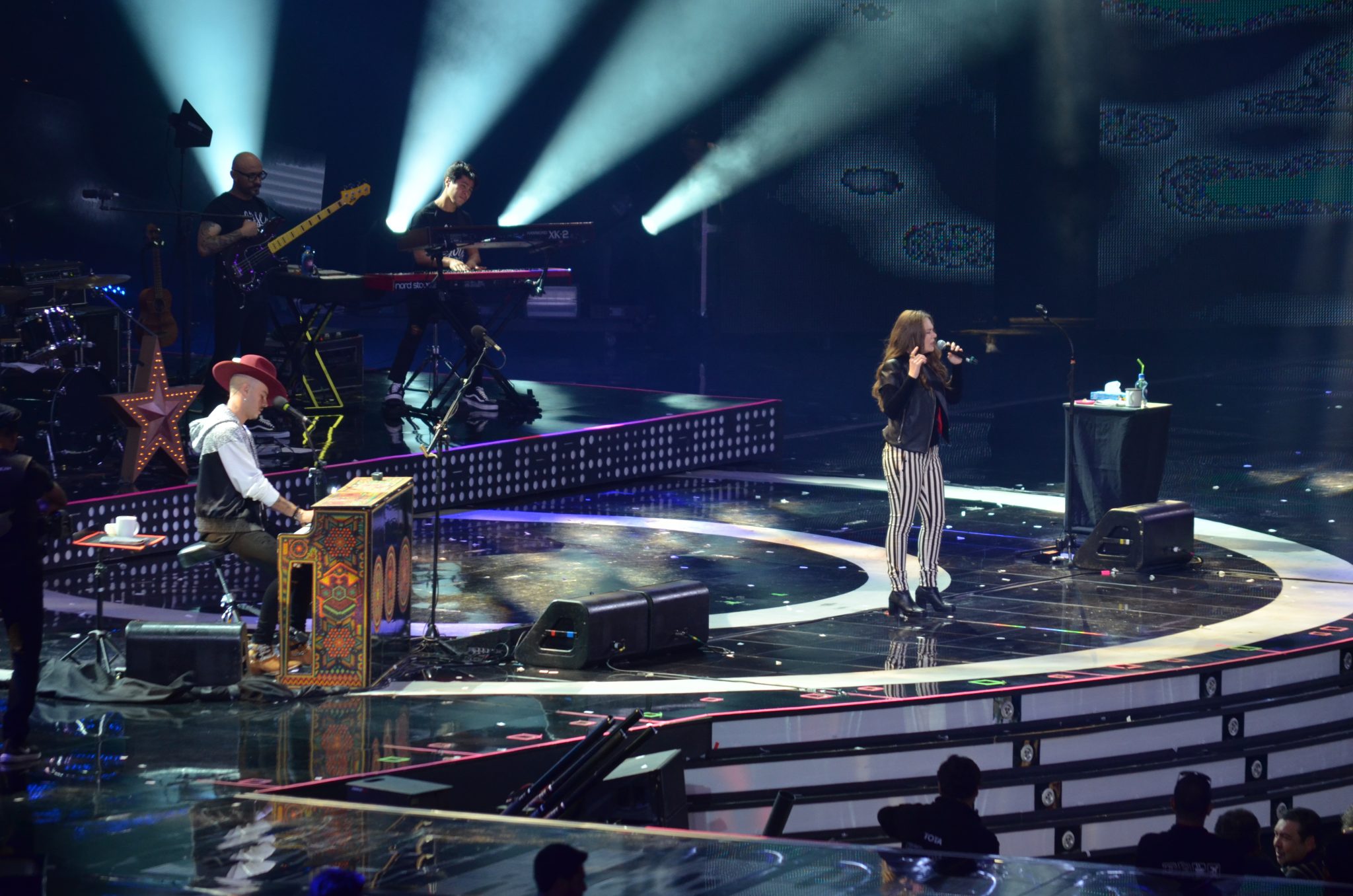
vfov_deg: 5.5
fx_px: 9282
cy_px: 448
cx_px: 676
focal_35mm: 248
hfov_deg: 8.3
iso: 800
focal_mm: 165
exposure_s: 1/125
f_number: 5.3
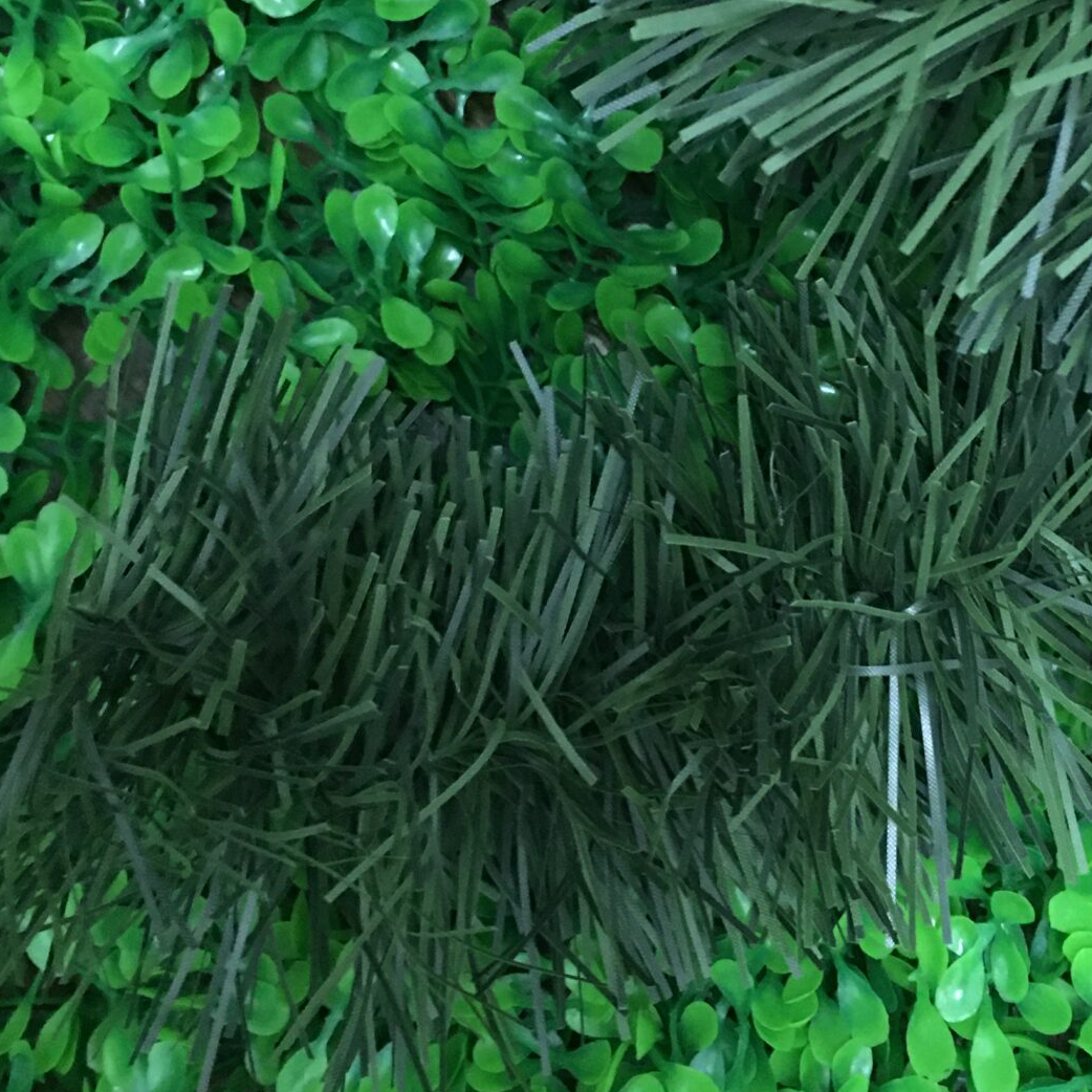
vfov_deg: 26.6
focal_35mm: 63
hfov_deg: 27.1
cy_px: 175
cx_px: 765
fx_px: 2248
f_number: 2.2
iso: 125
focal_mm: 4.15
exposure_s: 1/4
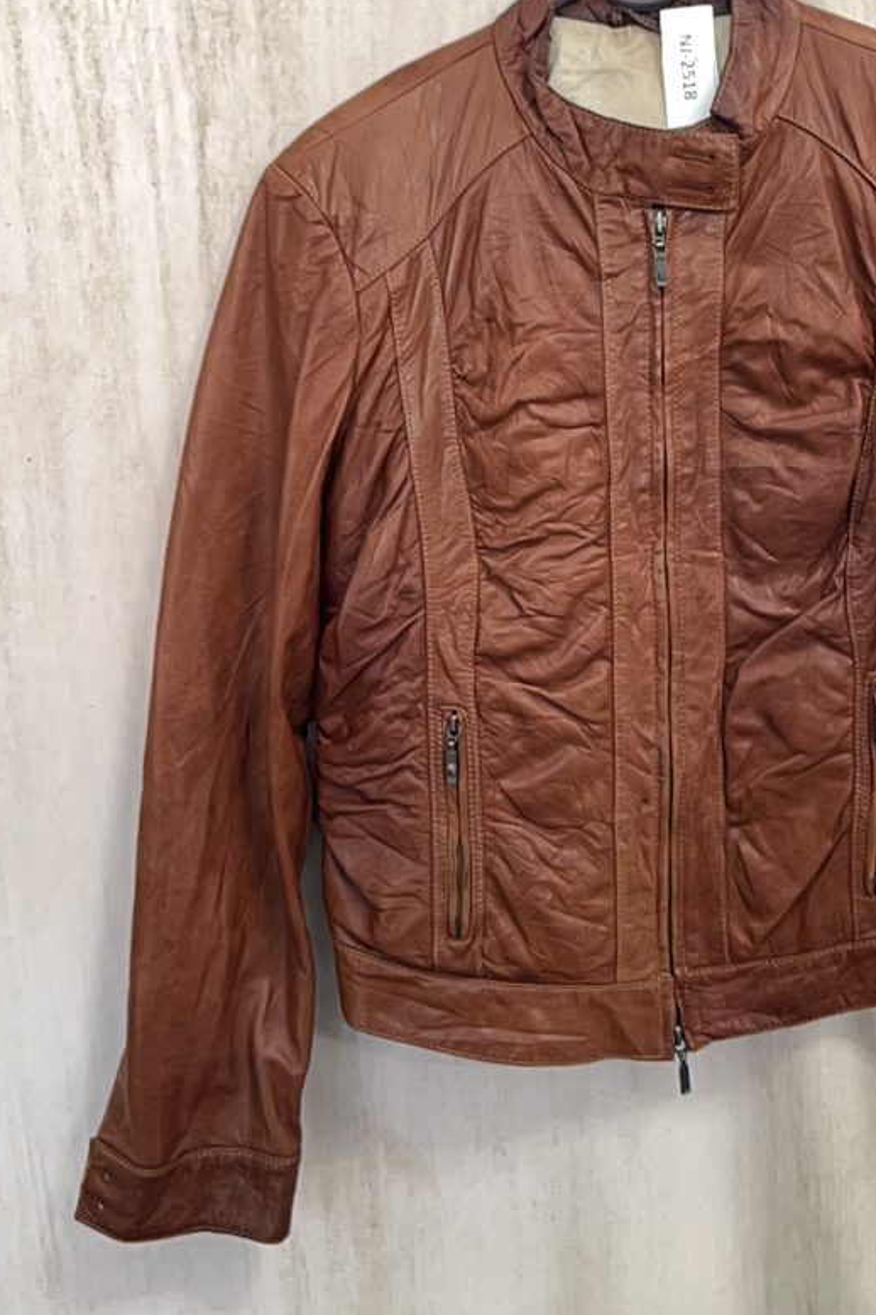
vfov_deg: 49.2
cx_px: 639
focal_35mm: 39
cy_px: 514
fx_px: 1425
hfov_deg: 33.6
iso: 50
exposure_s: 1/60
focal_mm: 5.1
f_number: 1.6
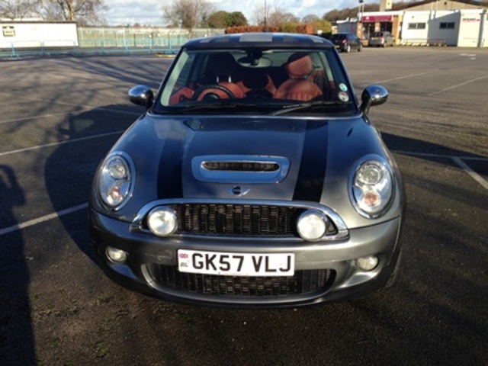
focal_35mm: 33
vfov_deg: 42.9
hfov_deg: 55.4
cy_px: 183
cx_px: 244
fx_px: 465
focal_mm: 4.12
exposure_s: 1/645
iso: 50
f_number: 2.4
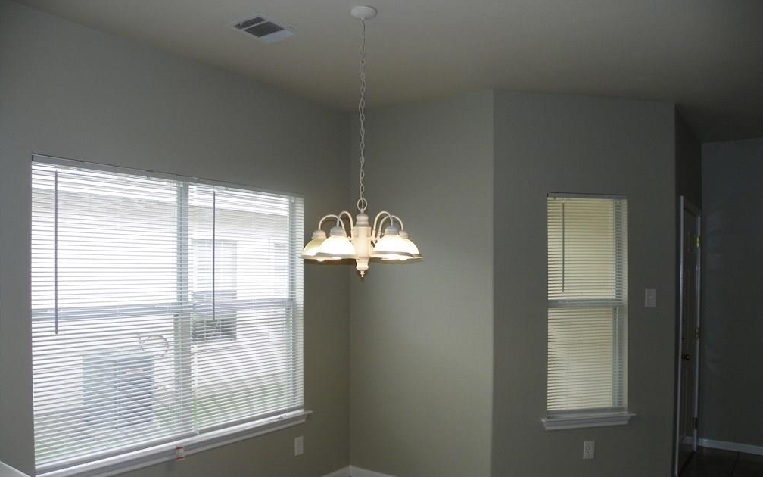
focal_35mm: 28
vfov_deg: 44.3
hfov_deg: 66.5
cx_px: 383
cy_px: 283
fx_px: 582
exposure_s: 1/125
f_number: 2.8
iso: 80
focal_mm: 4.6
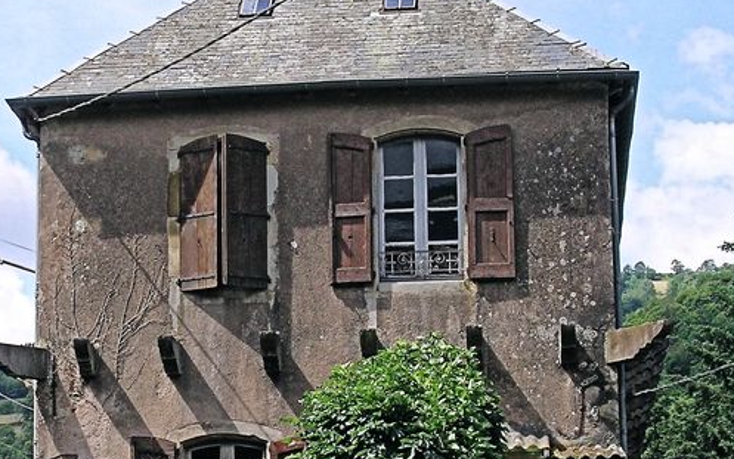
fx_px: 2261
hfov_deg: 18.3
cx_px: 155
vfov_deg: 11.6
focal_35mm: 113
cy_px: 325
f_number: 7
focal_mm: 11.1
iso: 50
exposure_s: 1/163
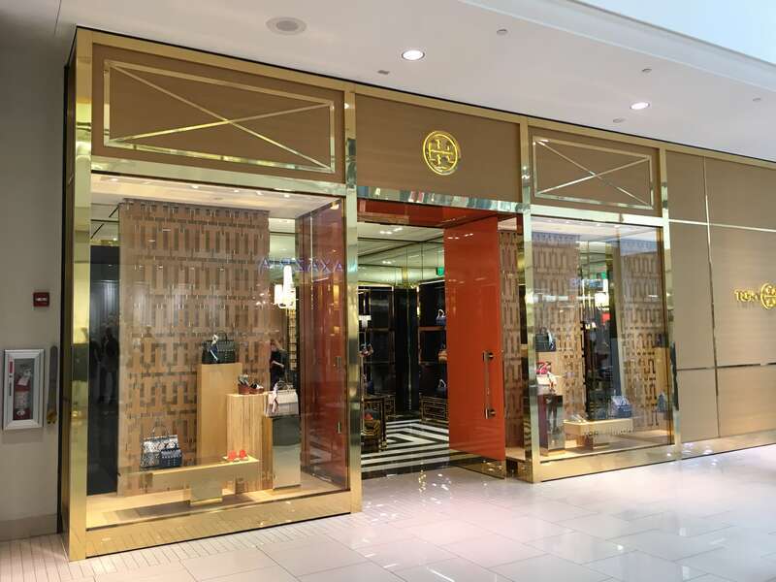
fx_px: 650
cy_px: 291
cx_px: 388
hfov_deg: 61.7
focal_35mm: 29
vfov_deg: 48.2
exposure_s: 1/30
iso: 50
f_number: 2.2
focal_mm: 4.15
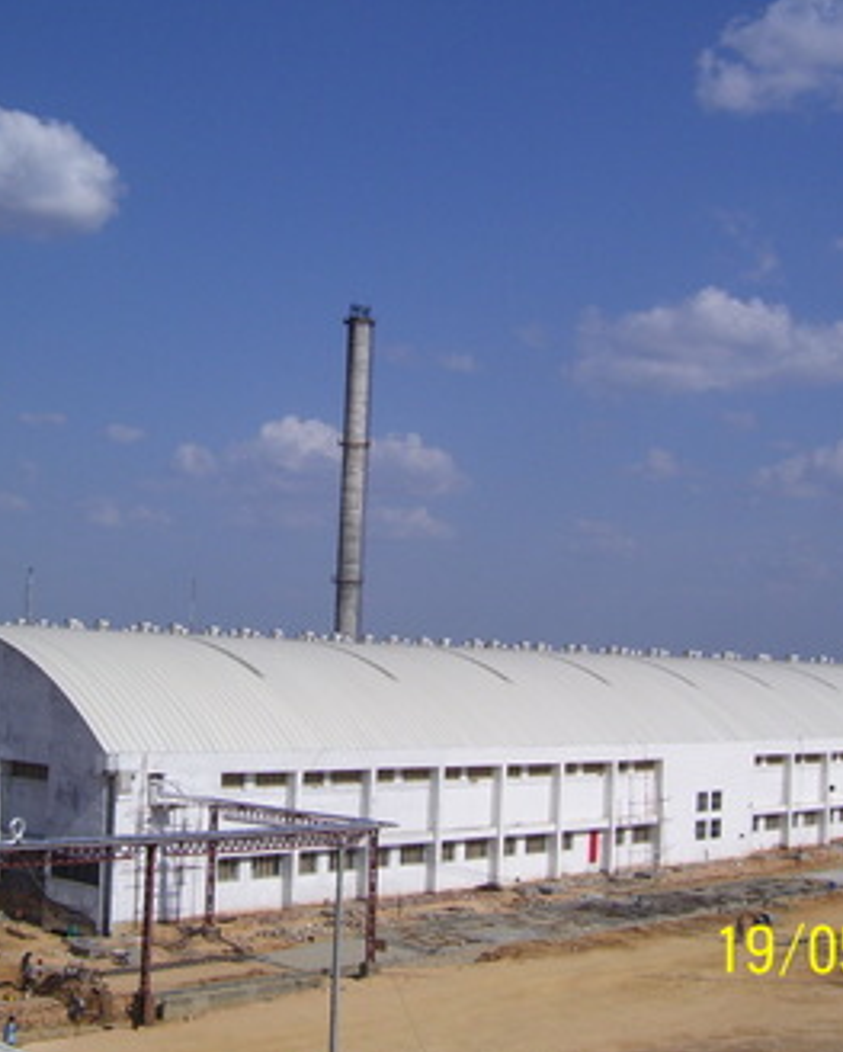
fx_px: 1713
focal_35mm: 55
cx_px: 305
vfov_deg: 34.1
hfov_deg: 27.5
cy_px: 496
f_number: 4.8
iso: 80
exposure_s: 1/1500
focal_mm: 6
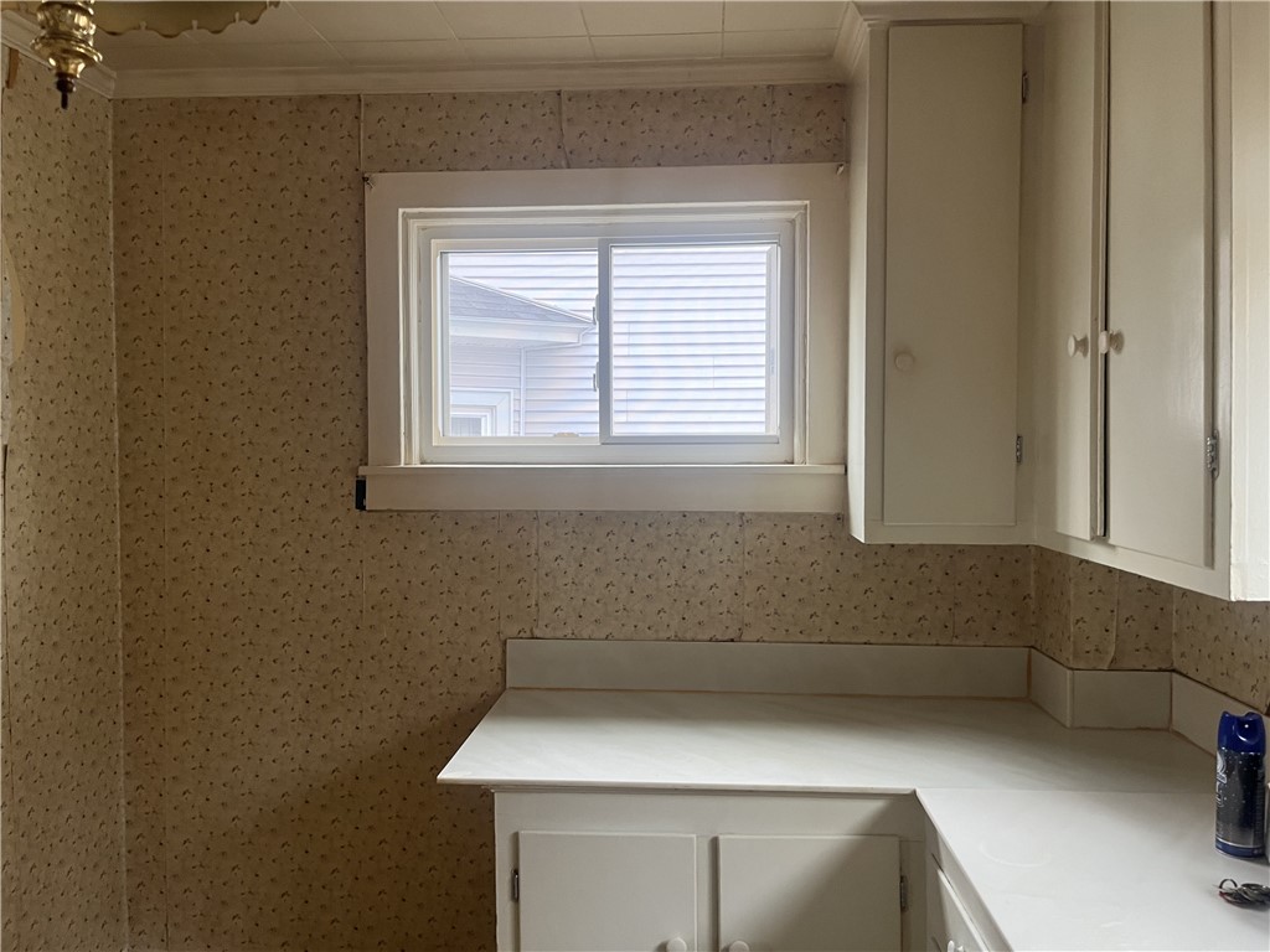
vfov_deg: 53.1
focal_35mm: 26
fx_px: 954
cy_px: 476
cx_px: 635
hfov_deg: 67.3
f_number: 1.6
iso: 125
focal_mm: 5.1
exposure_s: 1/60
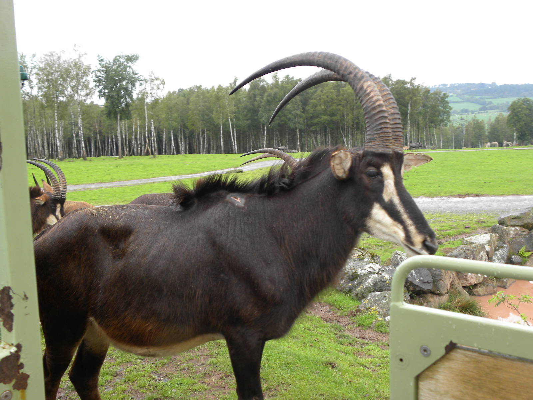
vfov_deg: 35.1
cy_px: 200
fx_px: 631
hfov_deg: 45.8
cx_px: 266
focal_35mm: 41
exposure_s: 1/112
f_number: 3.5
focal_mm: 7.3
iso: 64
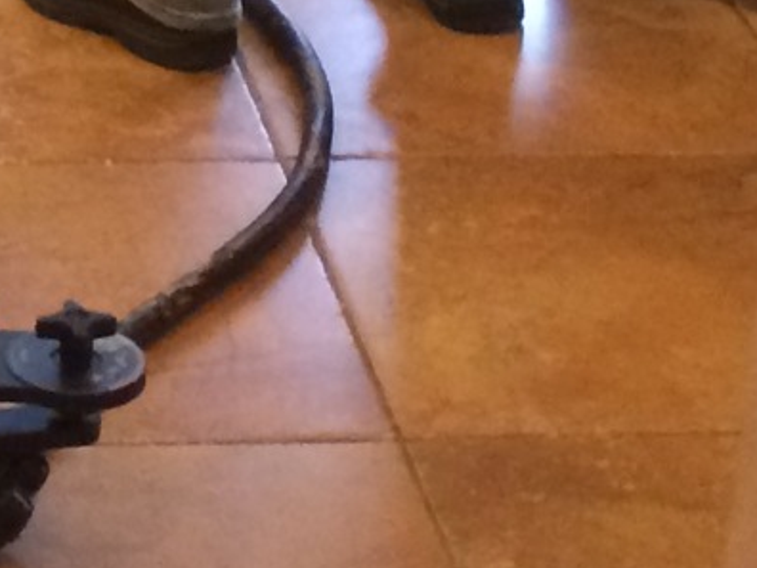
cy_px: -1024
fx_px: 4002
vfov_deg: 7.3
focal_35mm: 183
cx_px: -170
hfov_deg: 10.6
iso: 320
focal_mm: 4.15
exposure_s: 1/24
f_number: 2.2
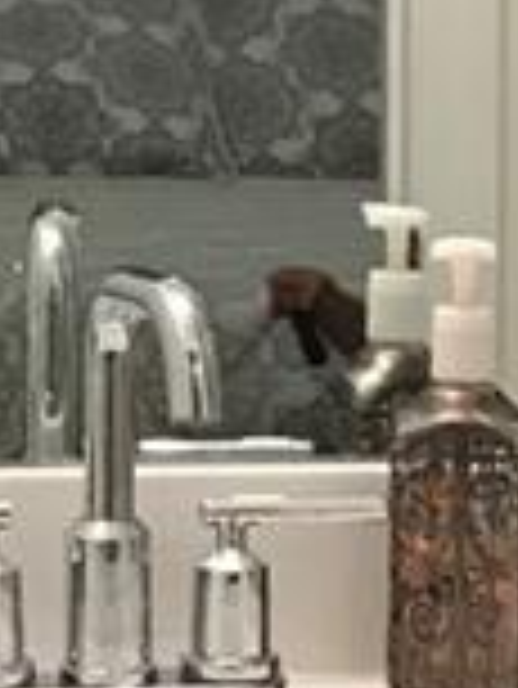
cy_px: 643
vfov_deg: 9.0
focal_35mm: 219
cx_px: 1513
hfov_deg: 6.3
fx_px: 4363
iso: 40
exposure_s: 1/24
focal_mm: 3.99
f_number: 1.8
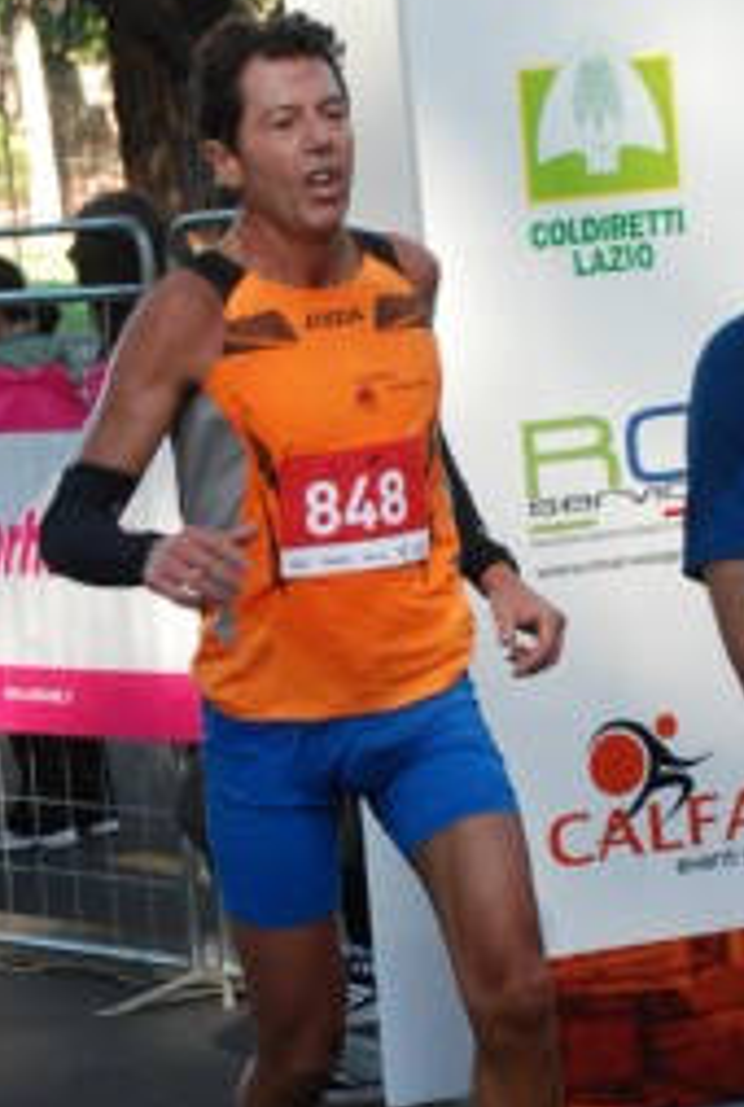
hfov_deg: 7.8
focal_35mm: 178
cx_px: 300
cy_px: 753
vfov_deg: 11.5
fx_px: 5488
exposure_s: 1/500
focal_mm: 50
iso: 1000
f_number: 5
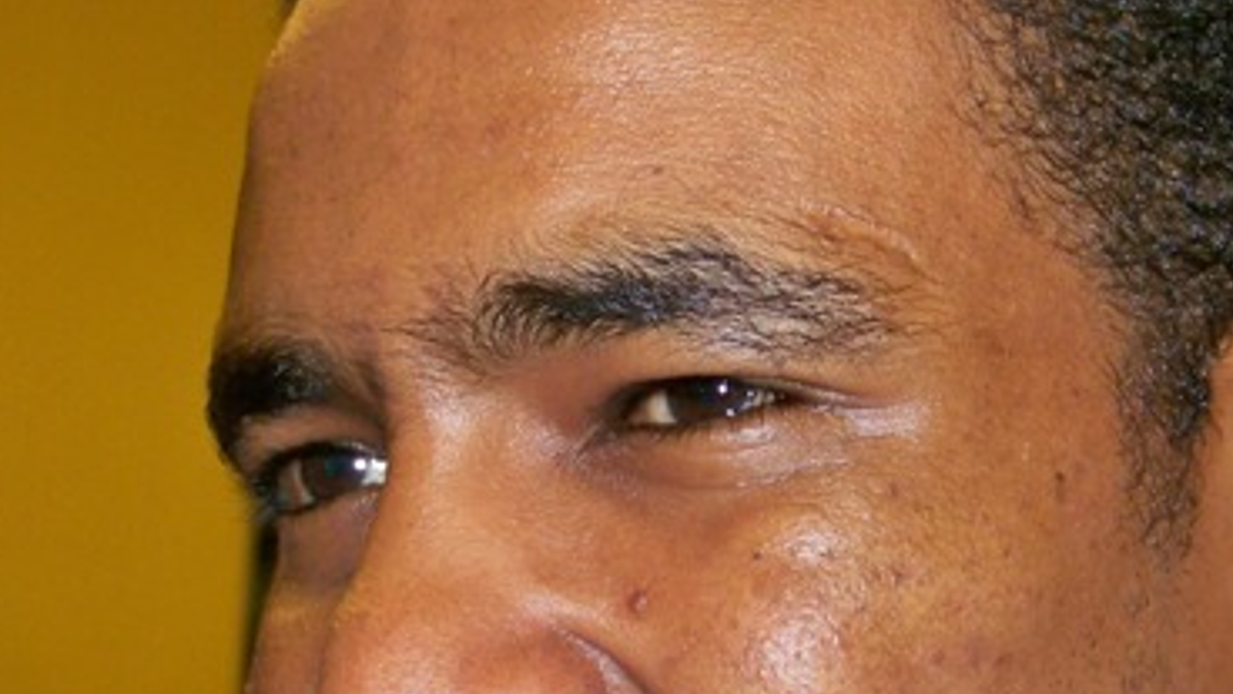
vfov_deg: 11.2
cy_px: 523
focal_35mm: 108
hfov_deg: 19.8
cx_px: 700
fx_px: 3531
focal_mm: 11.7
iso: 200
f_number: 3.2
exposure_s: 1/30
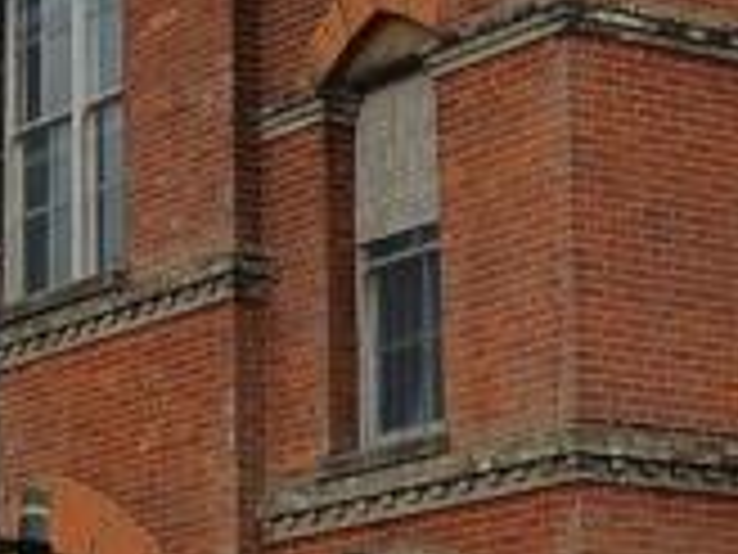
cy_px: 383
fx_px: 3326
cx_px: 243
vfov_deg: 9.5
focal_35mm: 156
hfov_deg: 12.6
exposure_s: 1/507
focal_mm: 4.65
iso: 50
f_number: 1.8
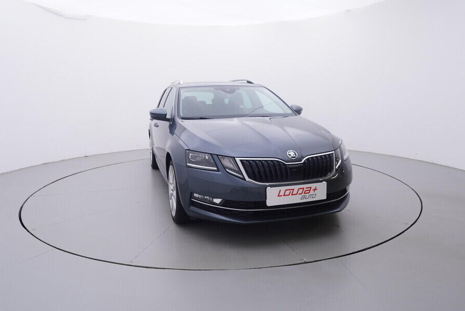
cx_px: 221
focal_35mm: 26
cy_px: 137
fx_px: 330
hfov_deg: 70.2
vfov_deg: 50.2
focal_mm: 15
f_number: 5
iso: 200
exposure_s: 1/80
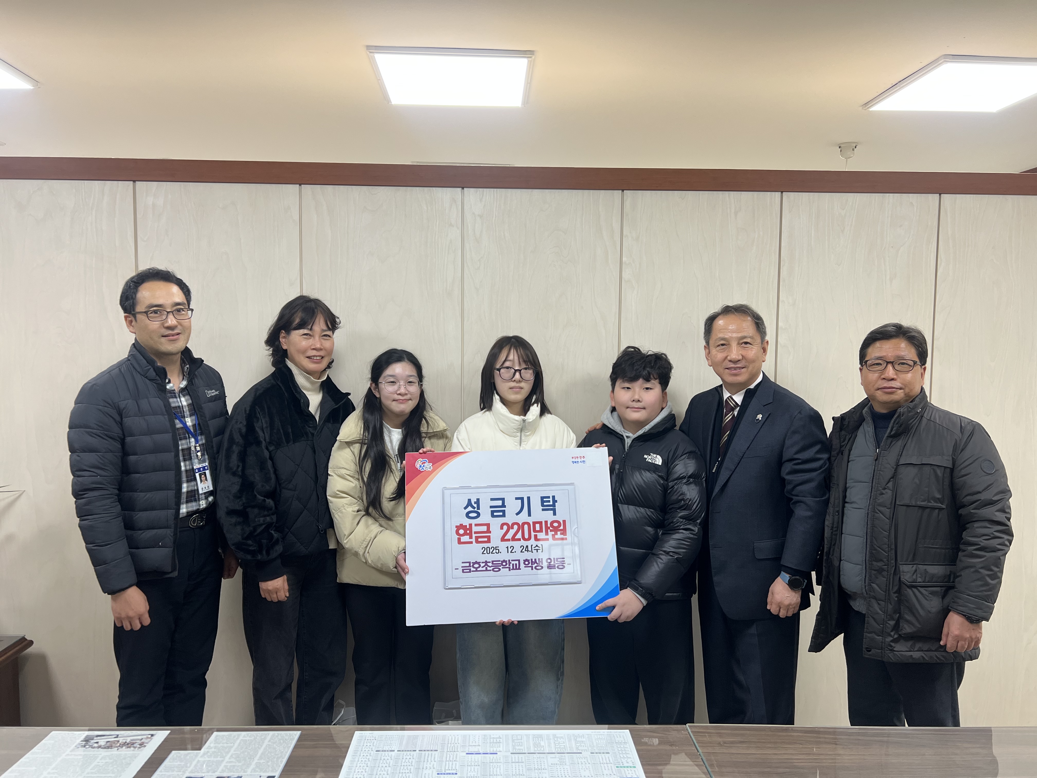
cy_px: 389
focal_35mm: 26
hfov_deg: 67.3
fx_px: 779
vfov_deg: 53.1
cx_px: 518
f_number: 1.5
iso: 125
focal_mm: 5.7
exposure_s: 1/120
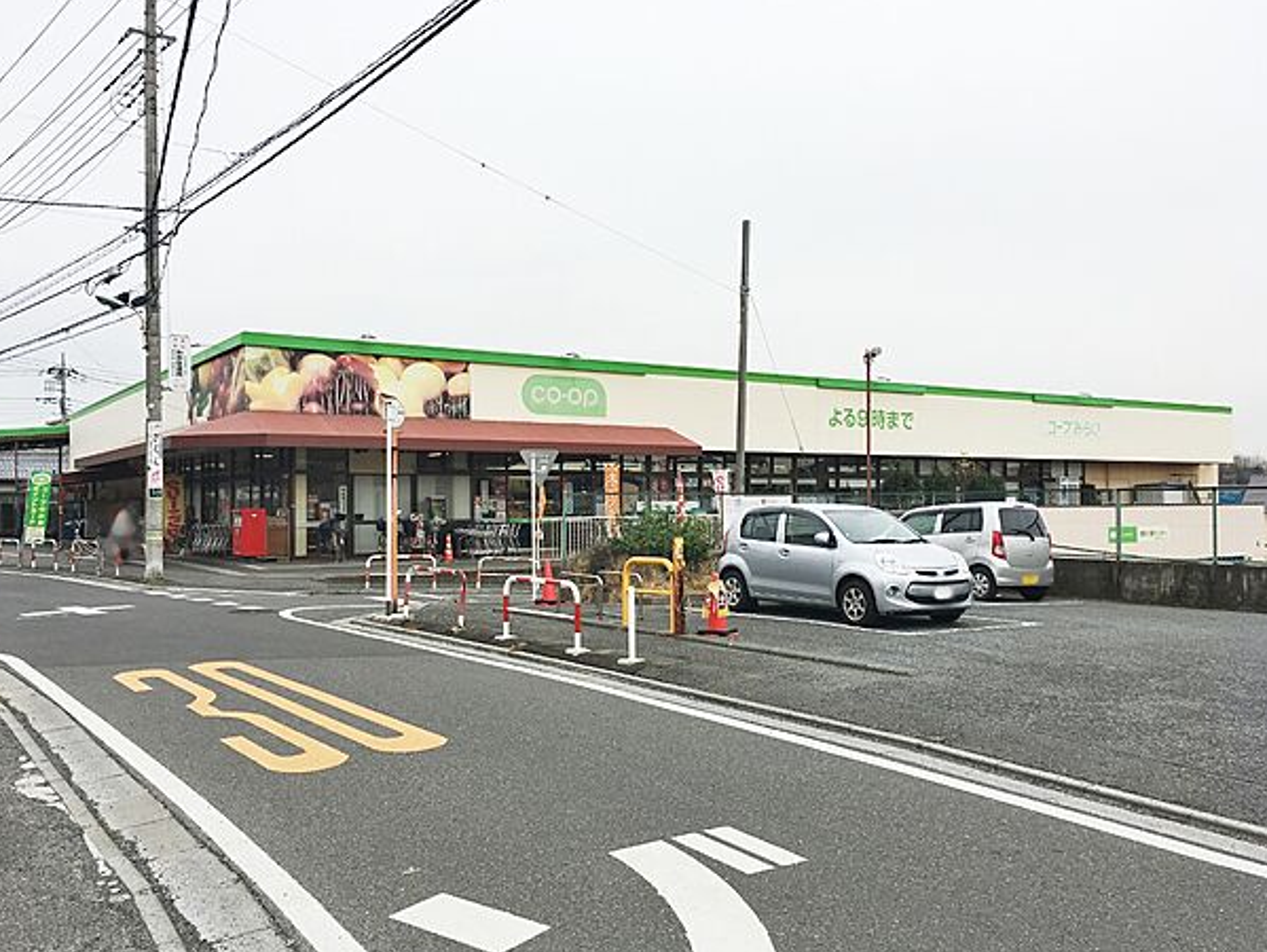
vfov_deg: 46.8
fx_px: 1099
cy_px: 481
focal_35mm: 30
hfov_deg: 59.9
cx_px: 622
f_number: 2.2
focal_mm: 4.15
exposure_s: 1/999
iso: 25
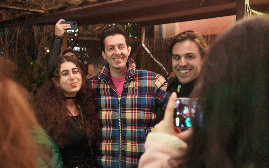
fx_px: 330
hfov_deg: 44.3
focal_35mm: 45
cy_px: 95
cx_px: 119
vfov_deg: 28.6
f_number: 4
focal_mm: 35
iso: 12800
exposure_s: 1/25
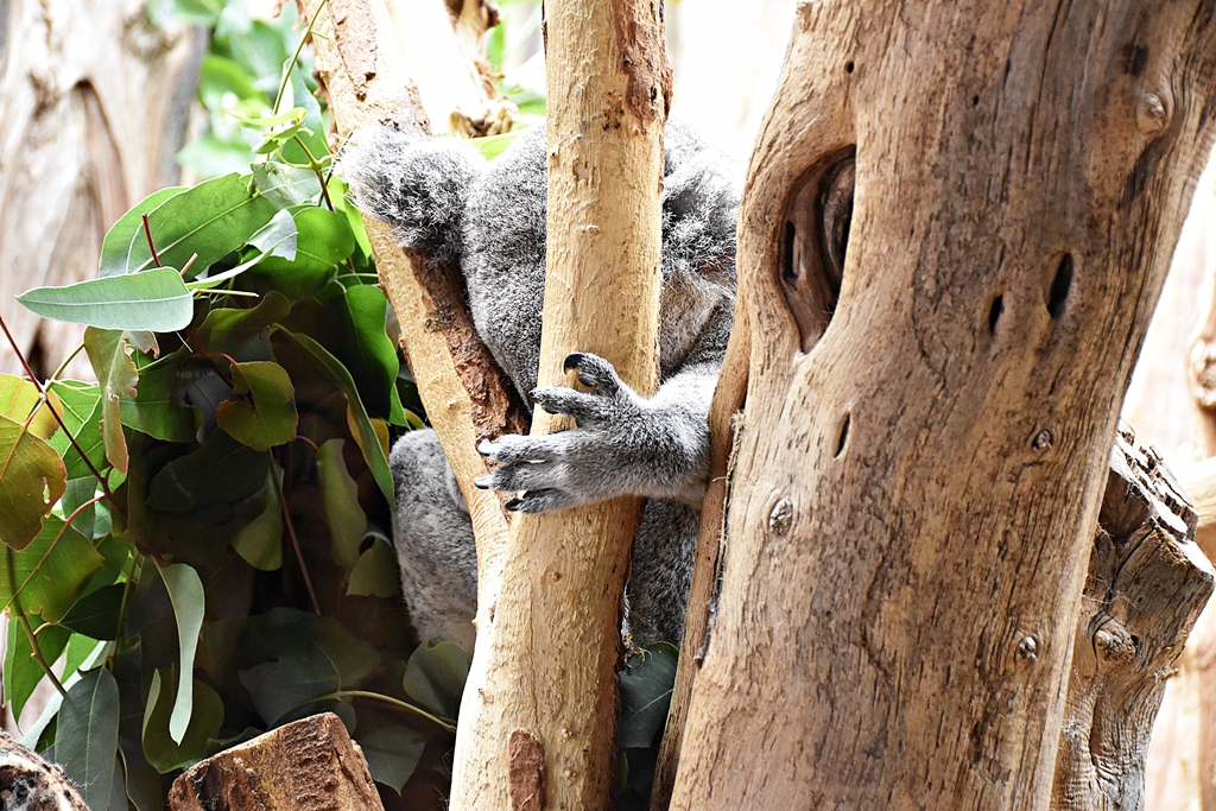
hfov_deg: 21.9
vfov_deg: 14.7
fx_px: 3142
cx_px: 608
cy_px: 406
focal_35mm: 93
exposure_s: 1/60
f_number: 5
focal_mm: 62
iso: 3200
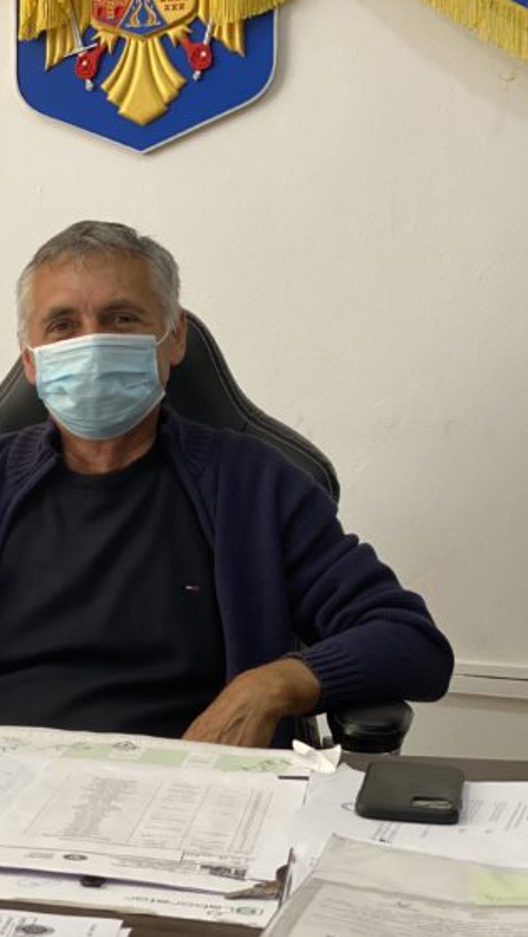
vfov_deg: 27.9
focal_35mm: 76
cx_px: -77
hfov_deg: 15.4
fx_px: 1889
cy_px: 467
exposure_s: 1/122
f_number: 2
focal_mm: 6
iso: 125
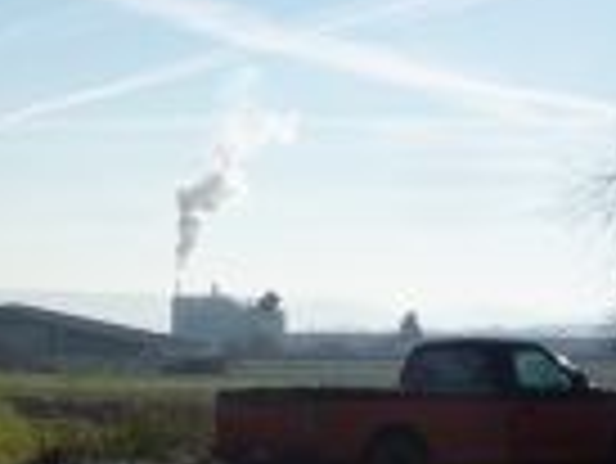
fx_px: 1995
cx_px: -220
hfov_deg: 16.4
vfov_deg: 13.2
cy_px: 378
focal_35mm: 112
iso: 100
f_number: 5.6
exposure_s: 1/640
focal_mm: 5.2
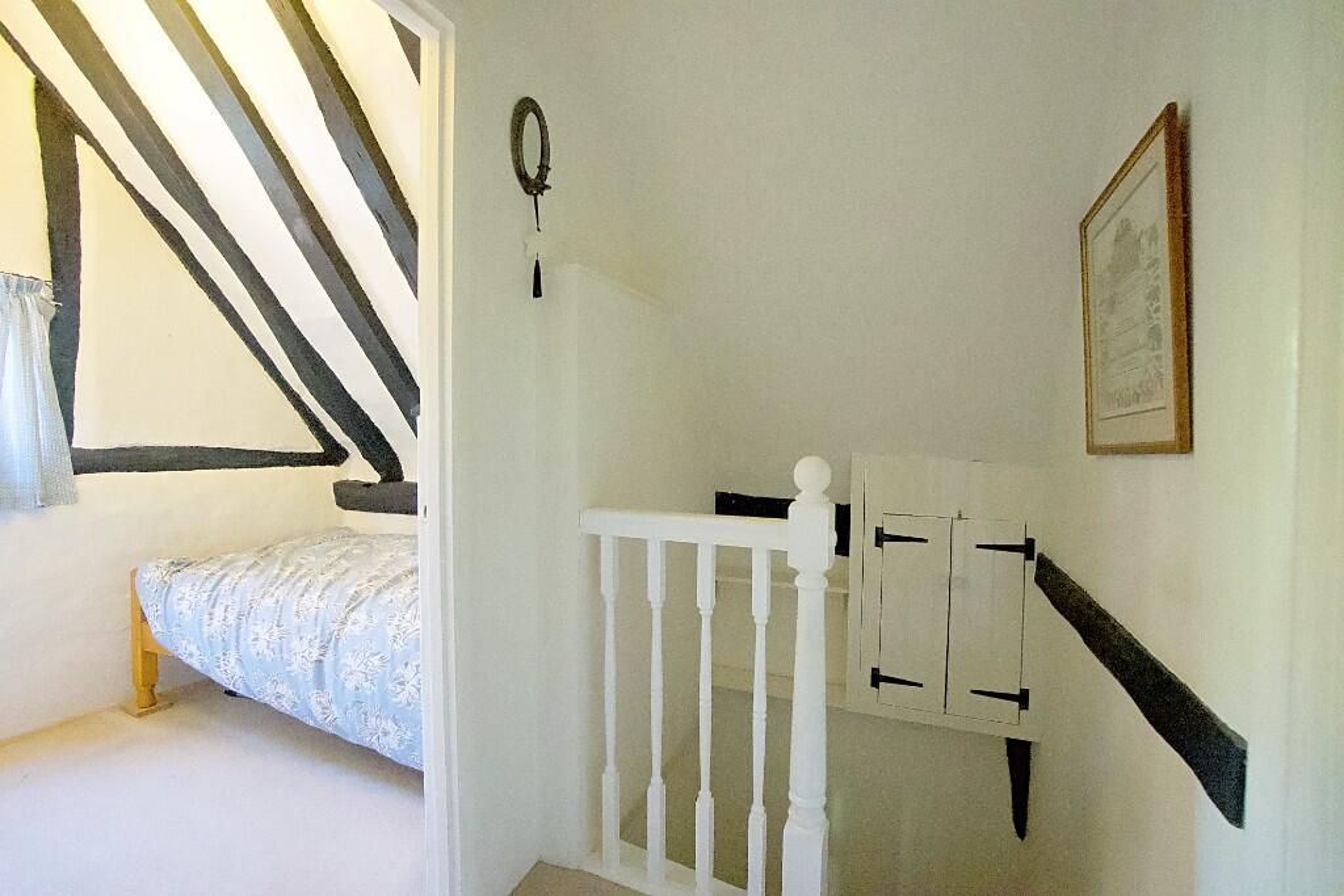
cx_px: 672
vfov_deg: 77.3
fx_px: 560
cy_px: 448
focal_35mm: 15
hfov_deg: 100.4
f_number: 4
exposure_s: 1/160
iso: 10000
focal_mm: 10
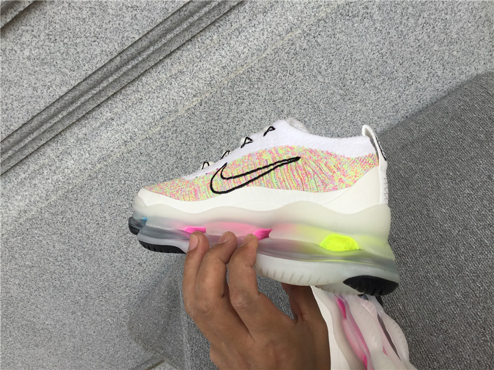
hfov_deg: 58.4
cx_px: 247
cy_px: 185
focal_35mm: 31
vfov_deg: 45.4
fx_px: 442
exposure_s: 1/509
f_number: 2.4
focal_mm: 3.3
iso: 25
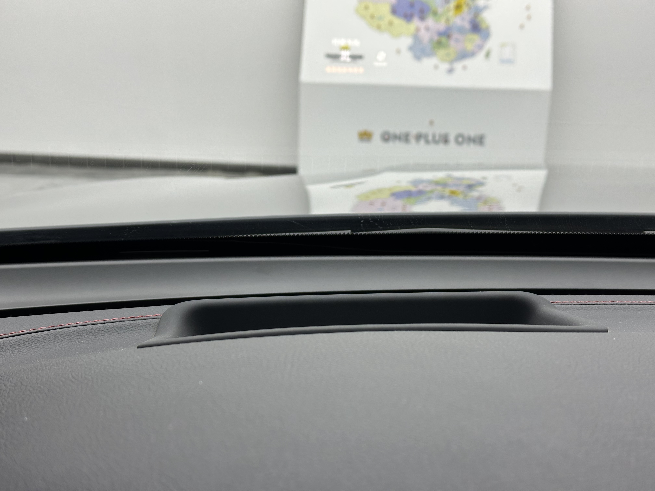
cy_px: 246
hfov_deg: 39.7
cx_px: 328
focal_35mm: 48
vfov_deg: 30.3
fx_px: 908
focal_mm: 6.86
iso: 40
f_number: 1.78
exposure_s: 1/107
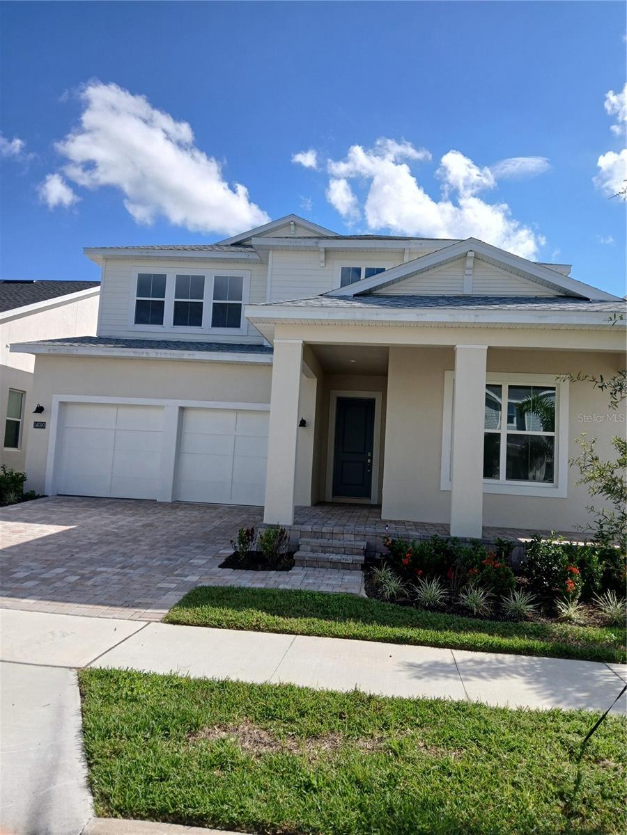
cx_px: 314
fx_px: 628
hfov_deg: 53.1
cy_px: 418
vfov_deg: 67.3
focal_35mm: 26
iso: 20
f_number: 1.8
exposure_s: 1/853
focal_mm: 3.98
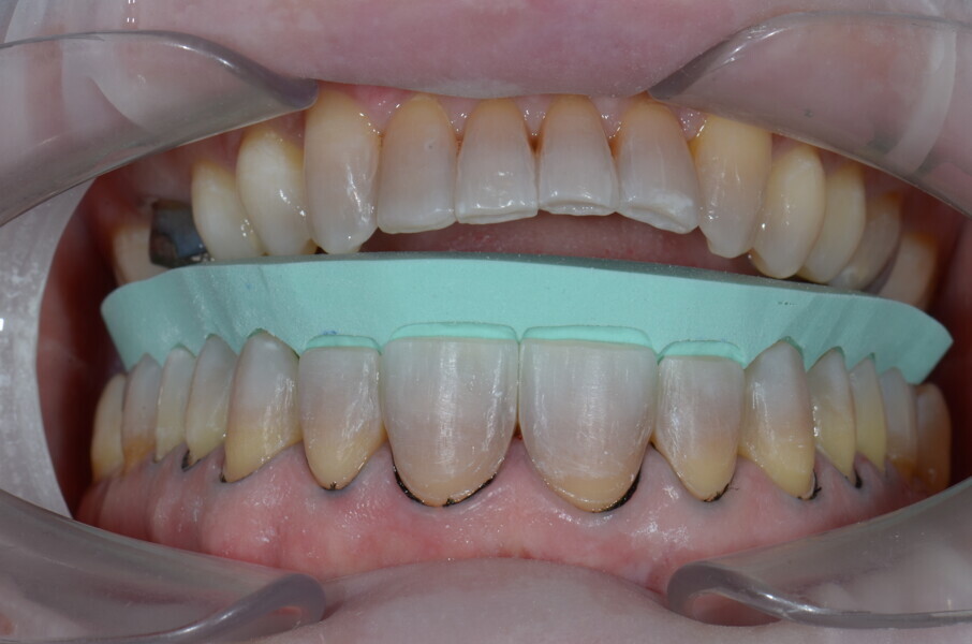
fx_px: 4244
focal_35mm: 158
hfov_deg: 13.1
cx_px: 486
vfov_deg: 8.7
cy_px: 322
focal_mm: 105
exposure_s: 1/125
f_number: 29
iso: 160
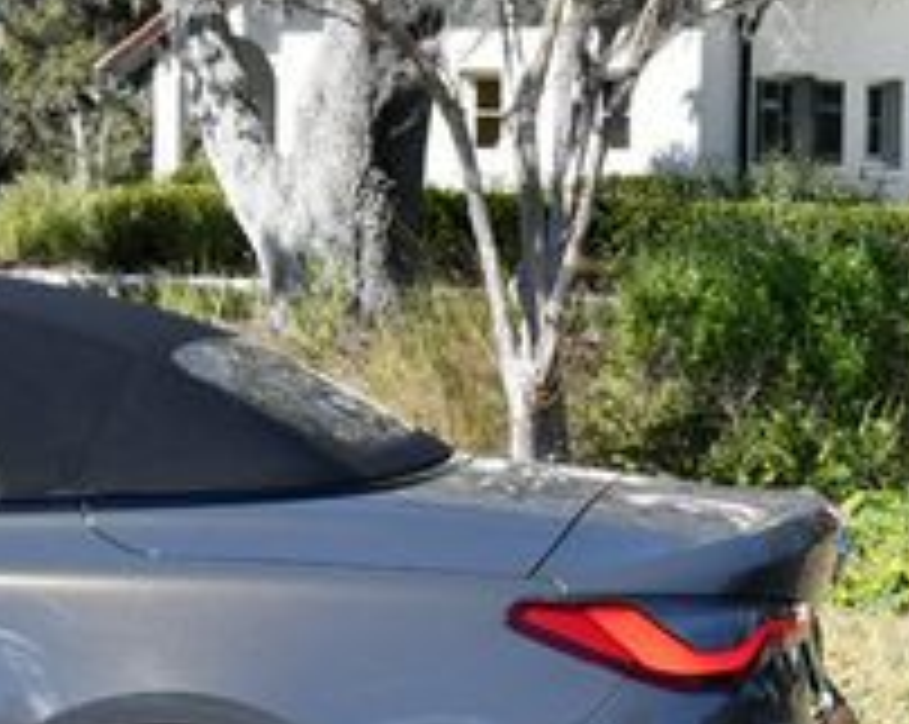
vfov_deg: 10.8
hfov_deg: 13.0
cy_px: 288
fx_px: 3842
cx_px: -315
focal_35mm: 143
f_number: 8
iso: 125
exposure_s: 1/250
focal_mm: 24
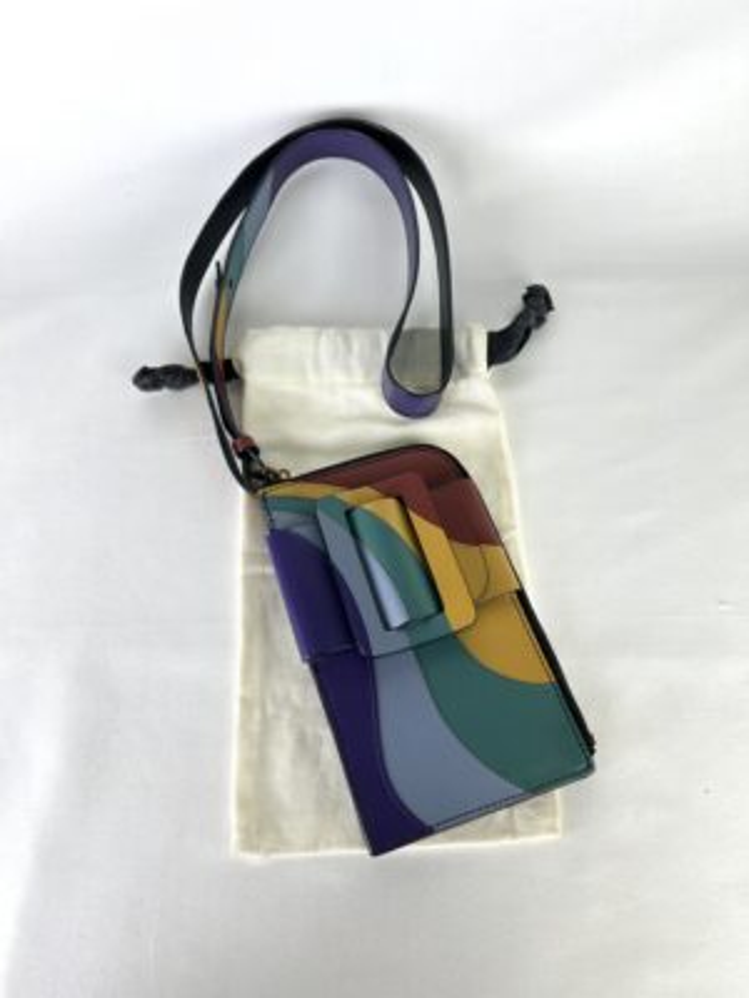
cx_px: 374
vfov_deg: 67.3
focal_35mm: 26
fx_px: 750
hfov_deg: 53.1
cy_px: 499
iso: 40
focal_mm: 5.7
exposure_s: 1/100
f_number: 1.5
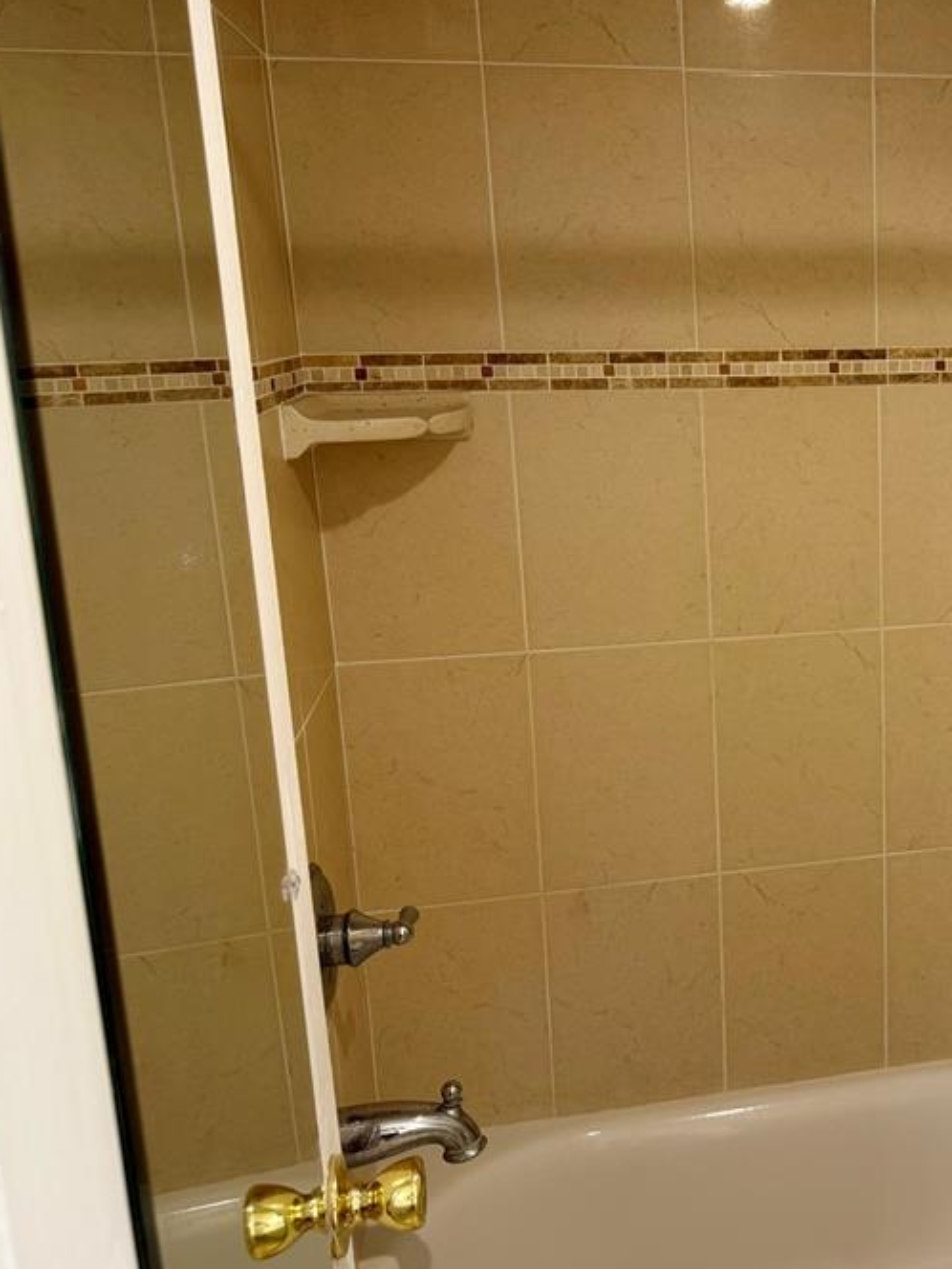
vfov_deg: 50.1
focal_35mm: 37
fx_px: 1357
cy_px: 600
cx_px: 891
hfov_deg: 35.9
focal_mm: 6.76
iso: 100
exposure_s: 1/60
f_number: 1.78
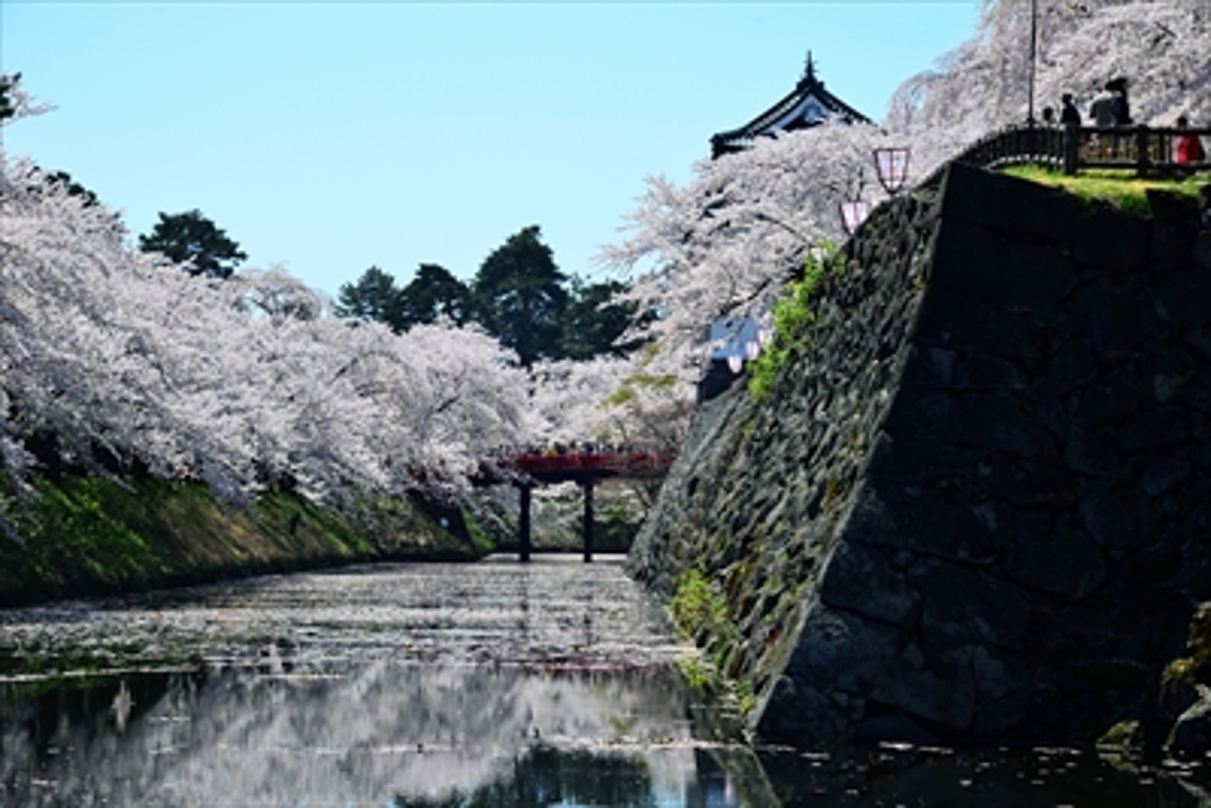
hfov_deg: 22.1
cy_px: 404
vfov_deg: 14.9
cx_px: 606
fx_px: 3096
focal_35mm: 92
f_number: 11
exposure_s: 1/500
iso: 400
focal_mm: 92
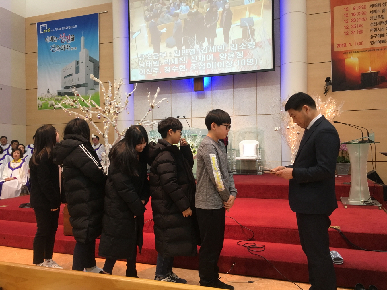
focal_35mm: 29
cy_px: 145
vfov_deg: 48.2
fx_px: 324
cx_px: 194
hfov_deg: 61.7
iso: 80
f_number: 2.2
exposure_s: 1/30
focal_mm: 4.15
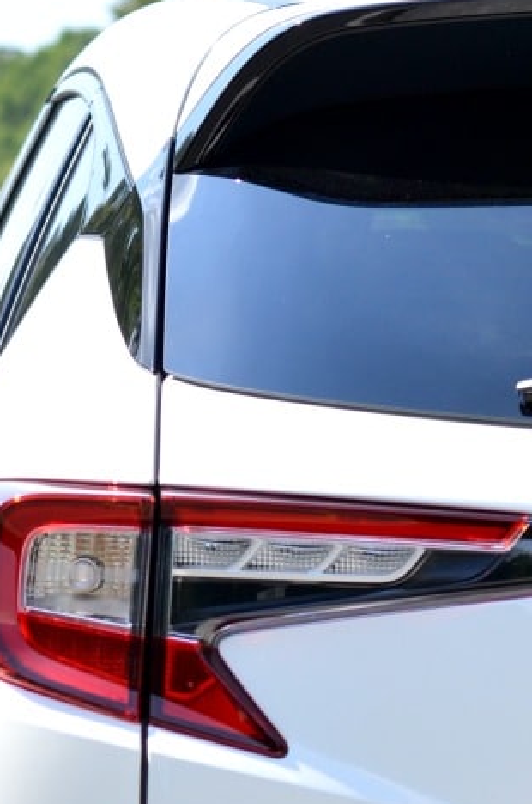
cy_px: 812
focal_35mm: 218
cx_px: 69
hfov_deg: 6.3
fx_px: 4854
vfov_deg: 9.4
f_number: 4
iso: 360
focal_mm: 50
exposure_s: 1/1600
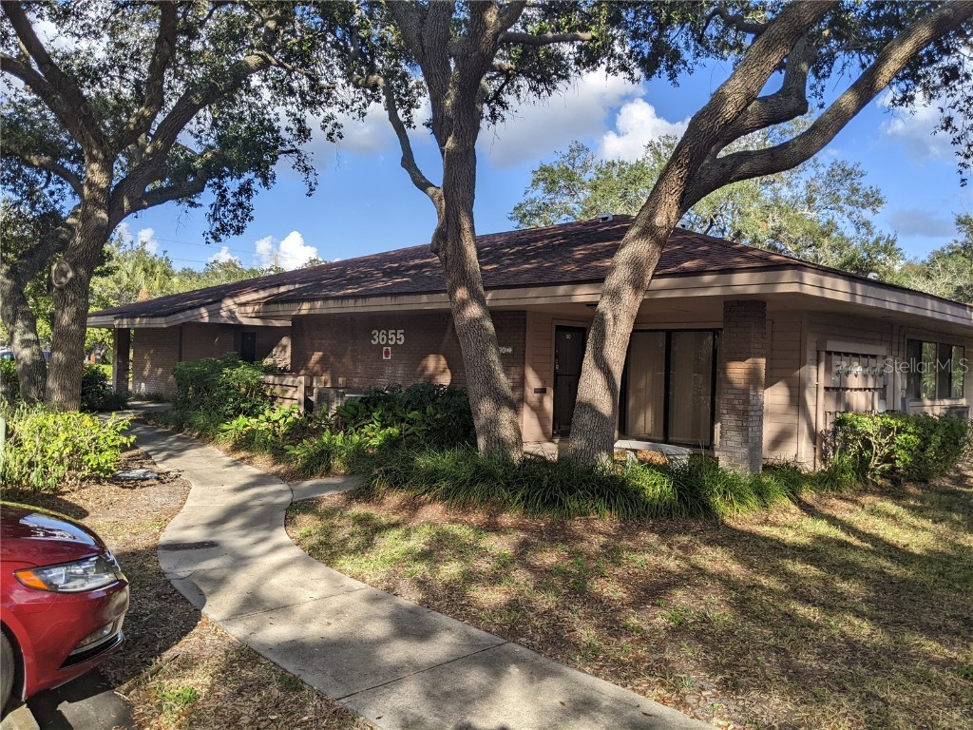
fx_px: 759
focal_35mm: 27
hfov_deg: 65.3
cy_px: 365
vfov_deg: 51.4
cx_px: 486
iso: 43
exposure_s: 1/2132
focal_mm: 4.44
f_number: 1.8
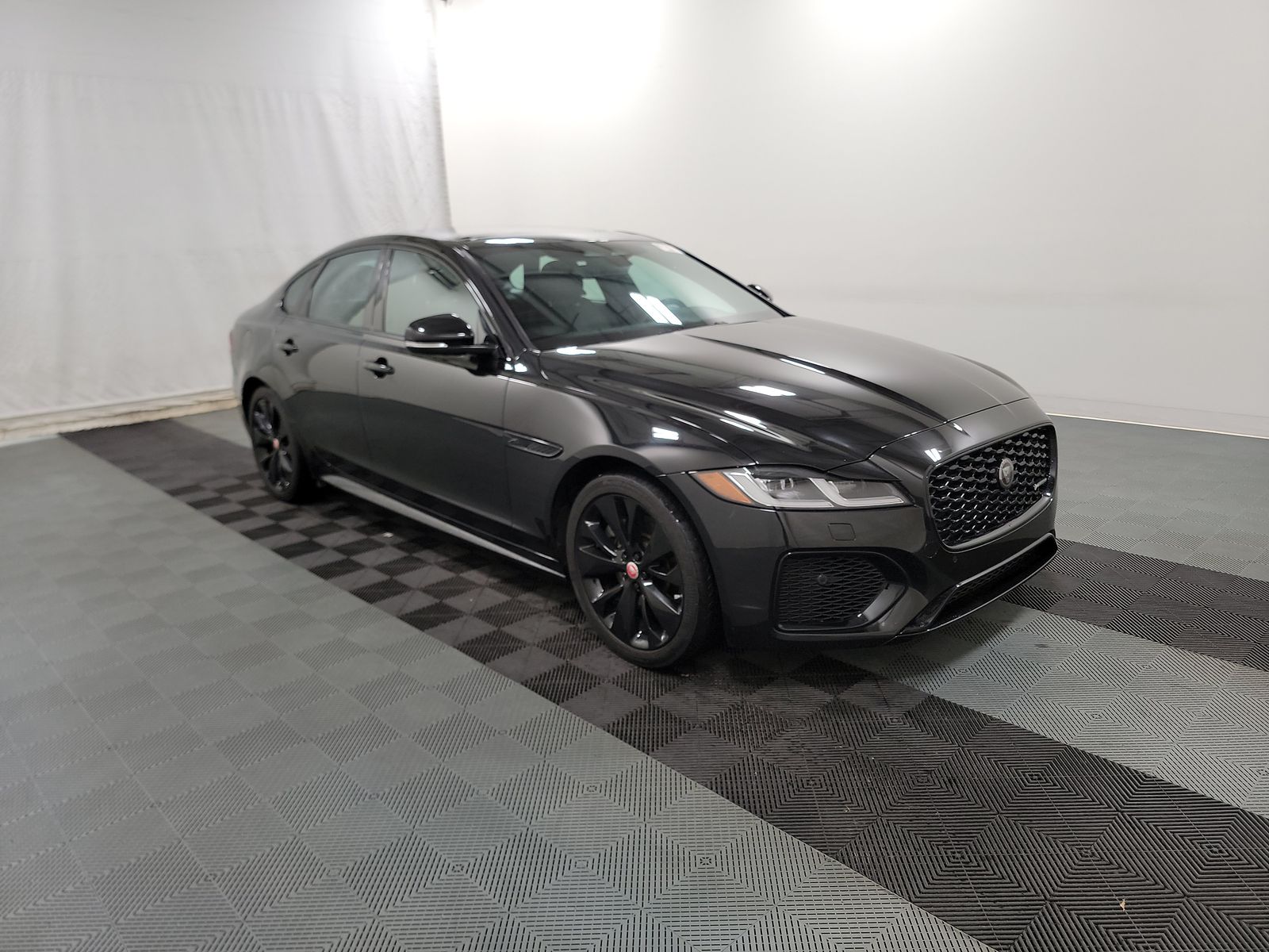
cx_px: 634
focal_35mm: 24
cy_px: 476
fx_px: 880
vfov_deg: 56.8
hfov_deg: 71.6
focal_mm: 6.7
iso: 198
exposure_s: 1/59
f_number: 1.8
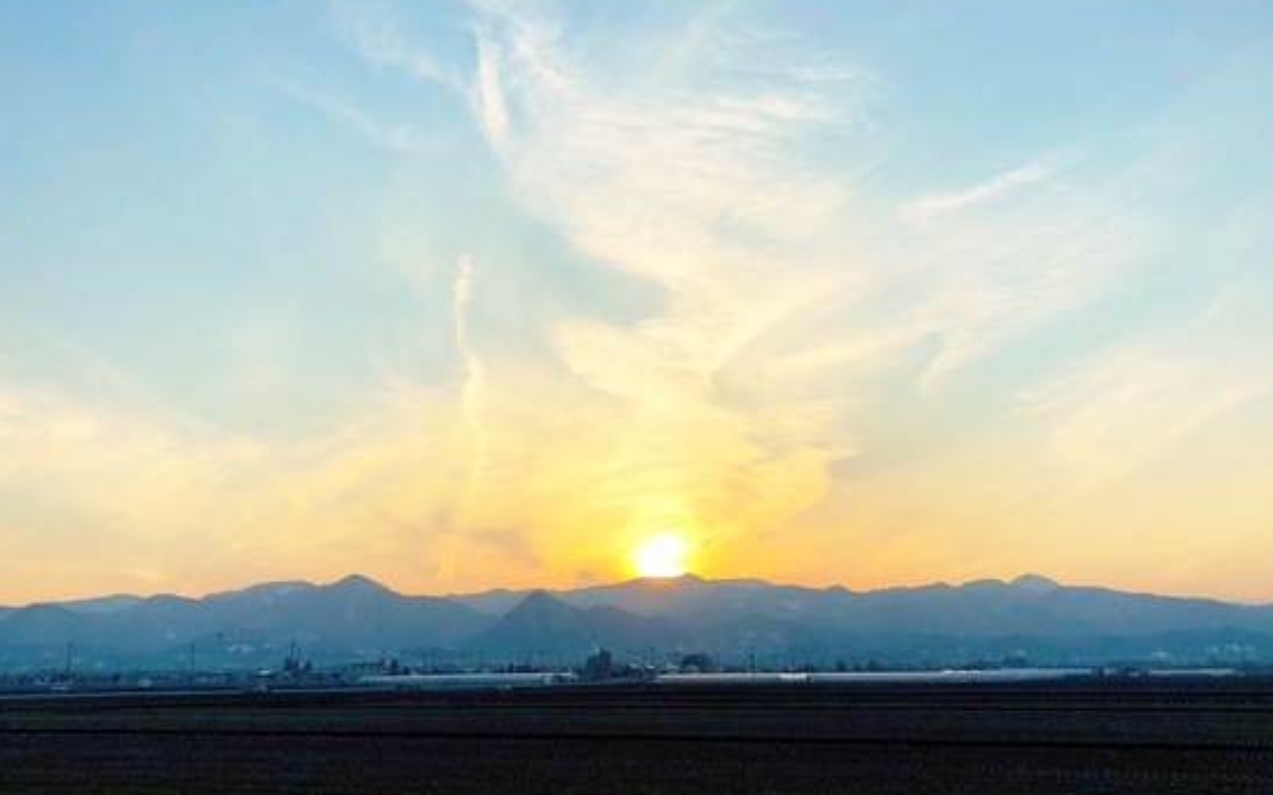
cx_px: 626
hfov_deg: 55.3
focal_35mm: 35
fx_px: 1214
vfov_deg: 36.2
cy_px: 385
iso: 20
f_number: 1.8
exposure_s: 1/1499
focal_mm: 4
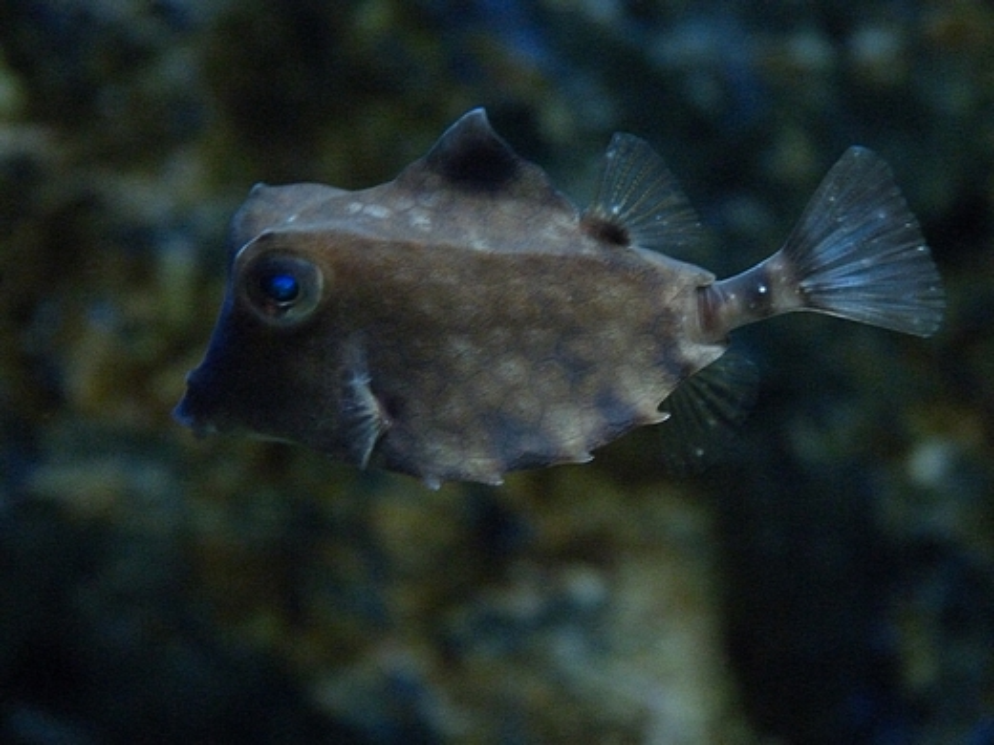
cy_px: 372
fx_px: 3790
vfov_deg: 11.2
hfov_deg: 14.9
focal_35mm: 132
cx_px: 497
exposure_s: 1/30
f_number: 3.6
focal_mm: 23.8
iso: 800
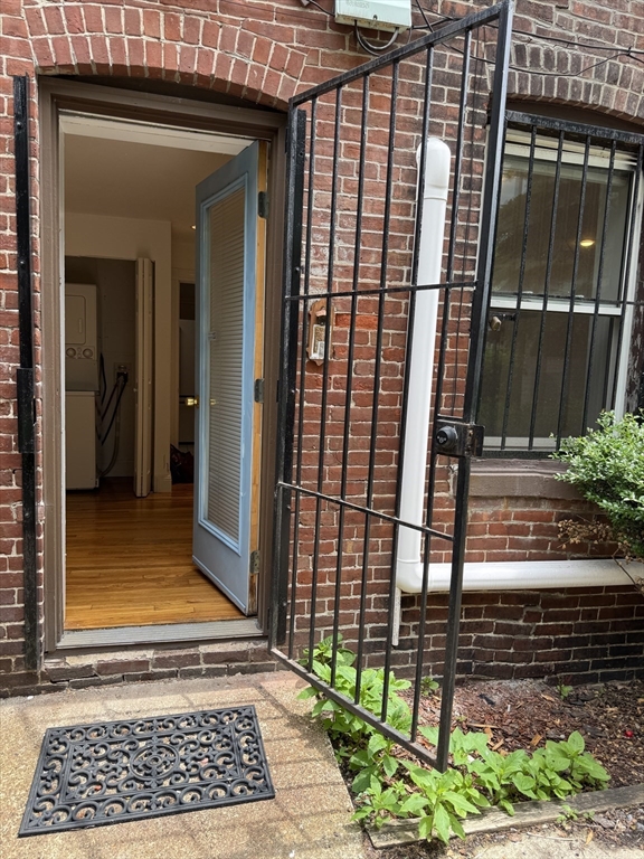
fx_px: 595
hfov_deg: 56.8
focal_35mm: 24
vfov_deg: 71.6
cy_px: 430
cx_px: 322
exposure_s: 1/499
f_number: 1.78
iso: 80
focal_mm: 6.76
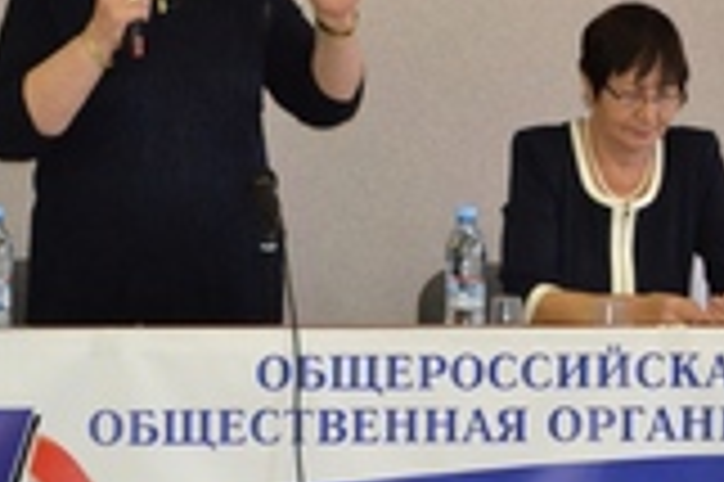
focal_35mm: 205
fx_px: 4123
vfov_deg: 6.6
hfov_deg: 10.0
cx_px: 436
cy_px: -61
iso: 3200
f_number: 5.6
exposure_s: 1/60
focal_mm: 55
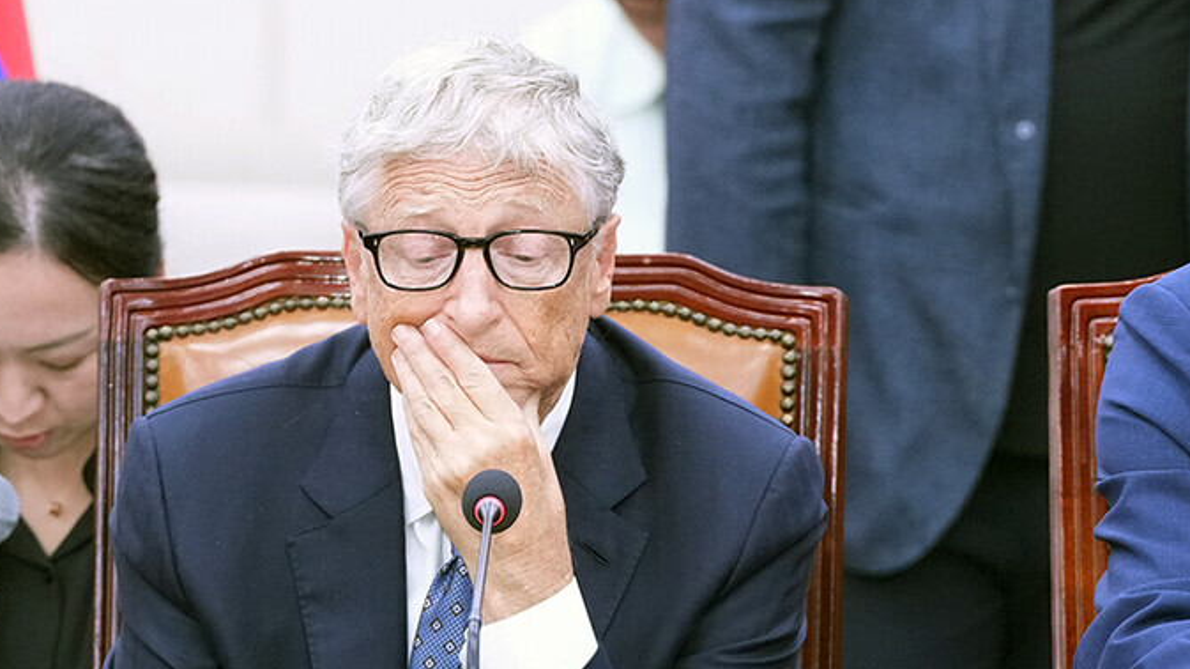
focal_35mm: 299
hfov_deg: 7.2
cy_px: 414
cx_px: 483
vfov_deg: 4.1
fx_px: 9431
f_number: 4
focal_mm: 200
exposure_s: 1/125
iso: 3200
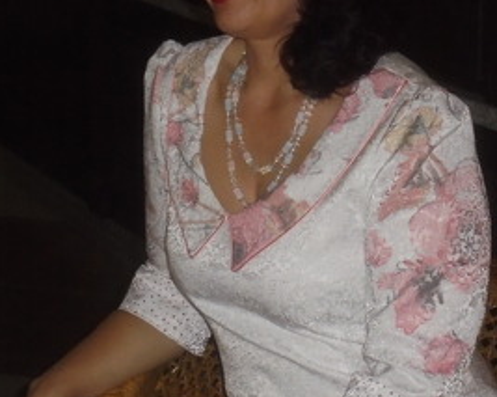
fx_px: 1807
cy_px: 211
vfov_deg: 12.5
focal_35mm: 123
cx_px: 223
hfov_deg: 15.7
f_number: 5.2
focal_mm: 10.1
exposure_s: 1/60
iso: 400
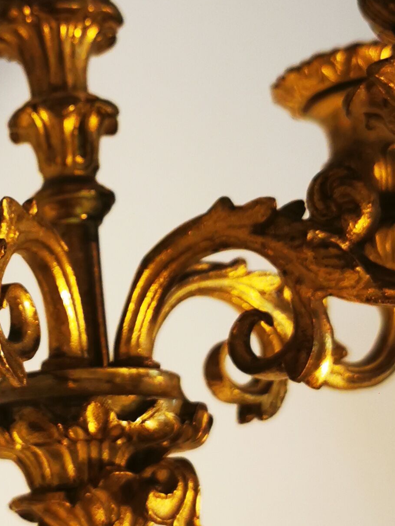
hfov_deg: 18.0
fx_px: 1232
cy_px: 233
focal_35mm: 81
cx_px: 77
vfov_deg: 24.1
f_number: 1.6
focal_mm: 5.56
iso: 200
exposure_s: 1/50
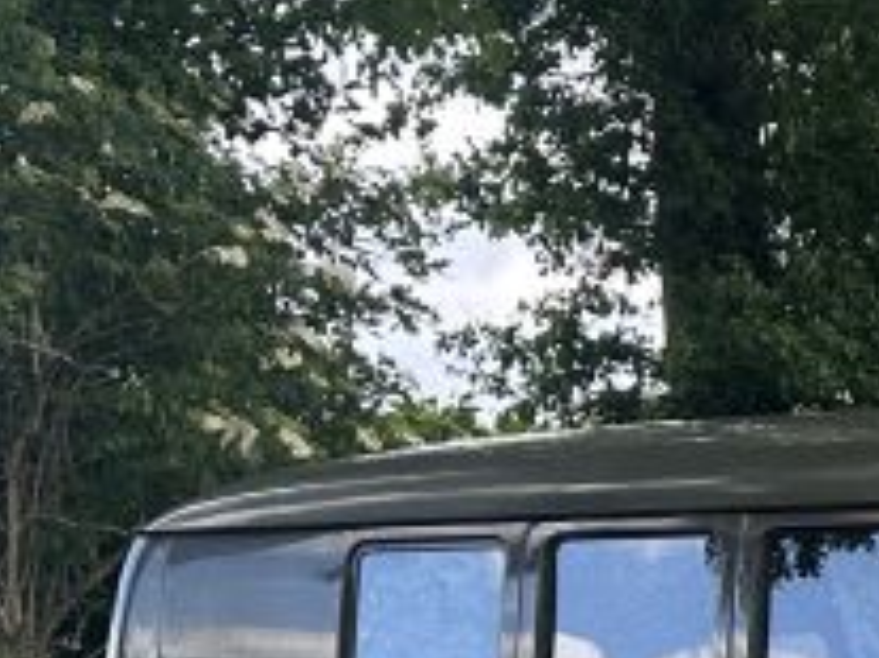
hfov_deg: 14.9
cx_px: 1478
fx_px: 3020
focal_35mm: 119
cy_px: 1108
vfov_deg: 11.7
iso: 80
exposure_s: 1/535
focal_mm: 6.86
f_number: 1.78
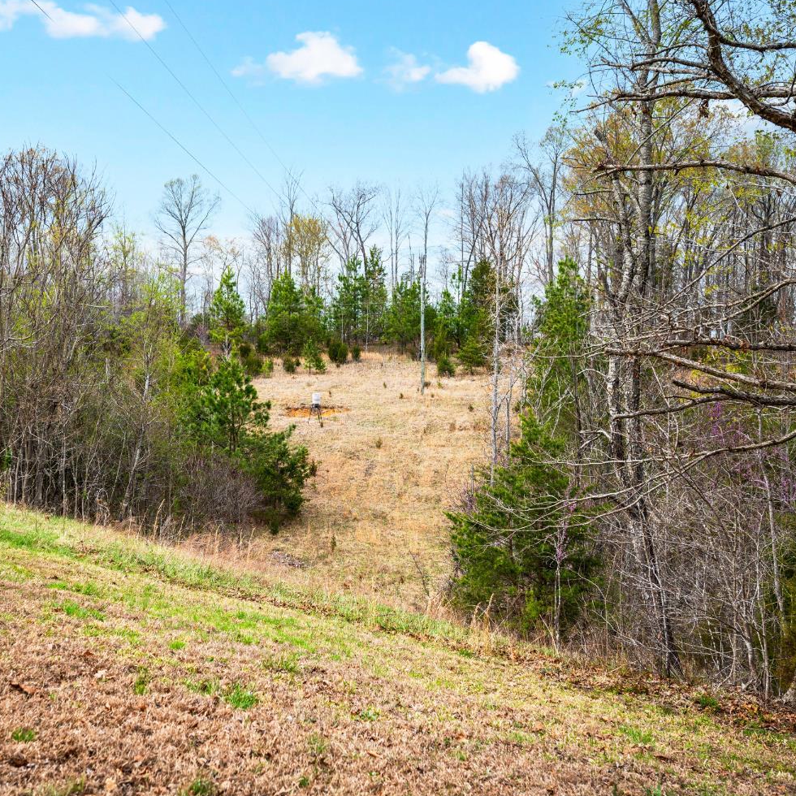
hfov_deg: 42.5
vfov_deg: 42.8
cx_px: 303
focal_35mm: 39
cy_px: 398
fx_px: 1015
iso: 200
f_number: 4
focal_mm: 30
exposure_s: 1/1250
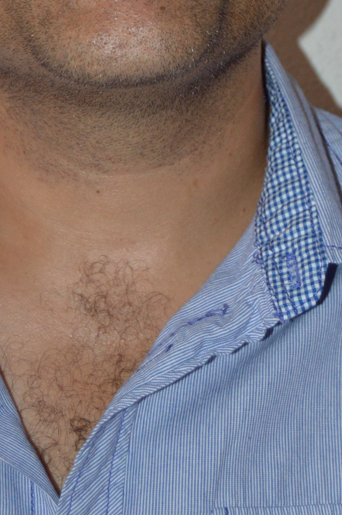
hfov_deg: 10.9
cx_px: 99
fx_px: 1785
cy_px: -77
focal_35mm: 125
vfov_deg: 15.9
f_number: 4.5
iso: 800
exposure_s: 1/60
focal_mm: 34
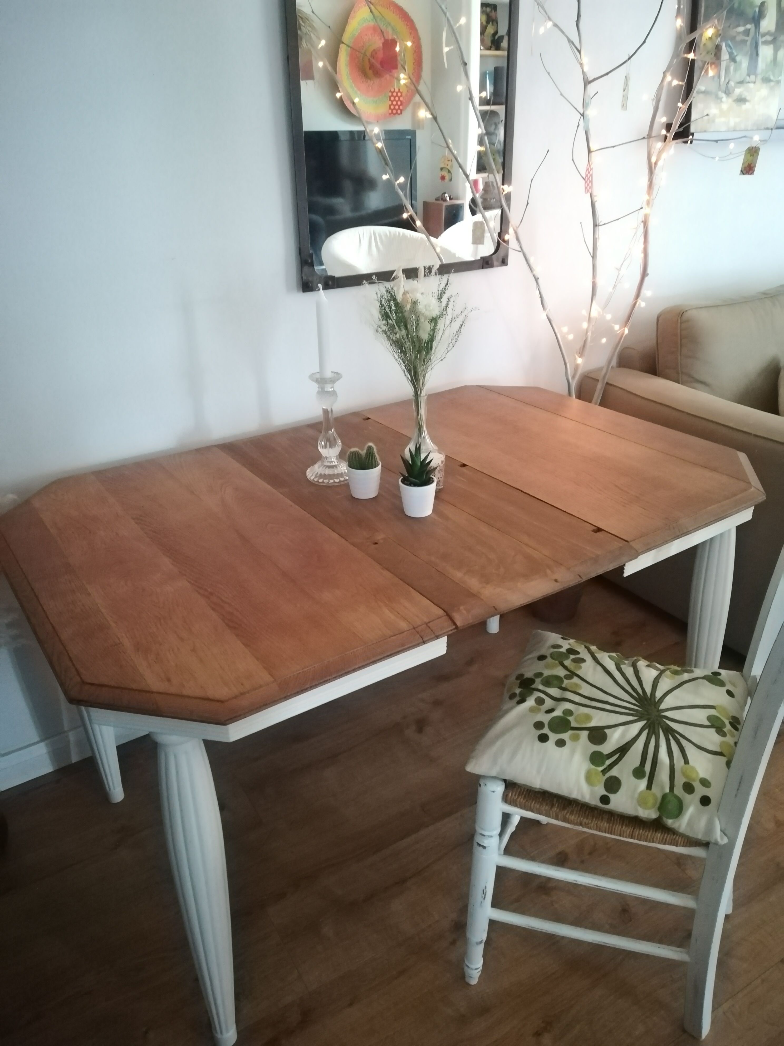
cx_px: 392
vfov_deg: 67.3
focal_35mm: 26
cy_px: 523
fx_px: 785
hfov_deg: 53.1
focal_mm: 3.83
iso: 1000
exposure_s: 1/15
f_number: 2.2
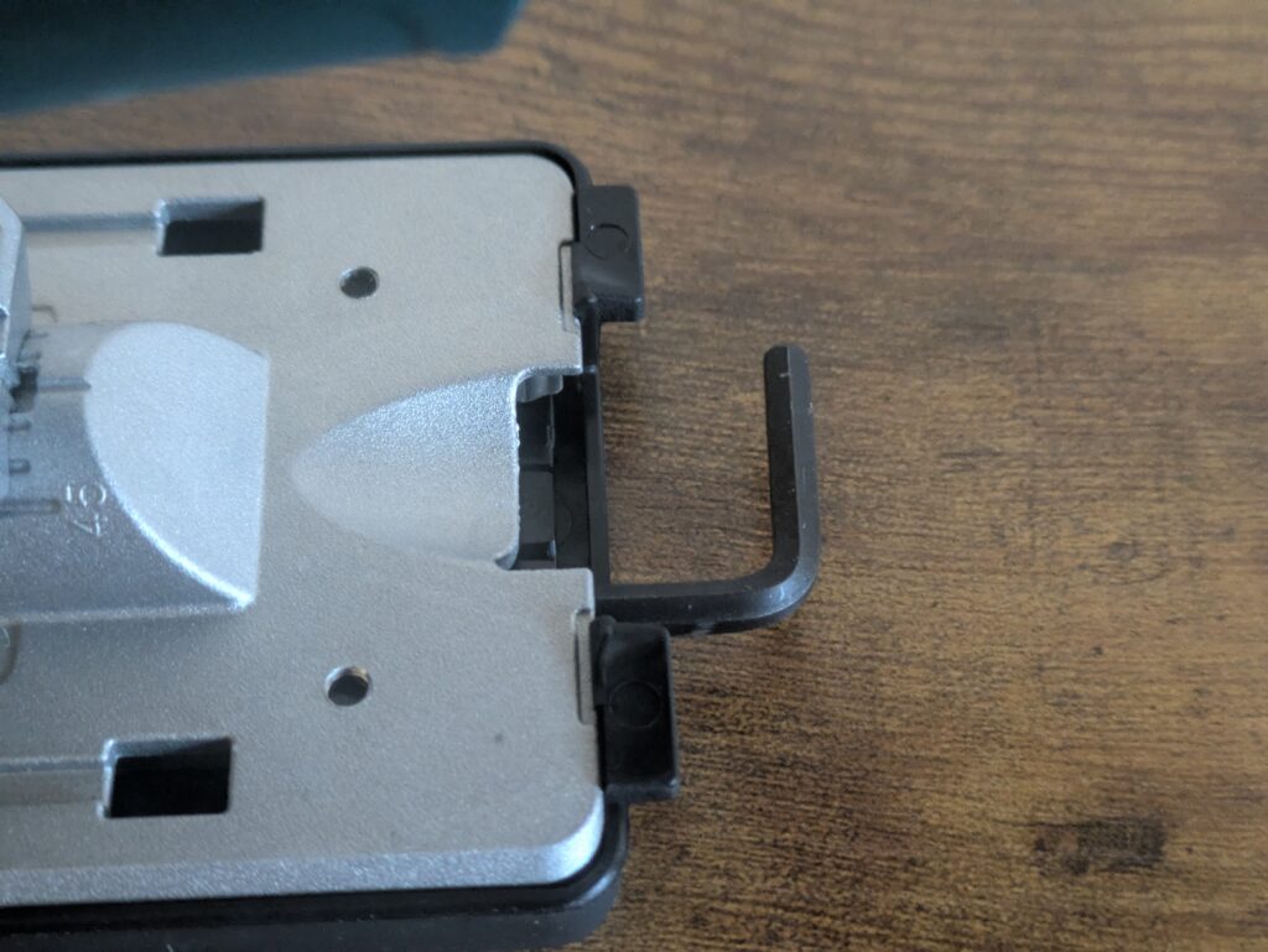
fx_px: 1869
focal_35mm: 51
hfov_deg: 37.5
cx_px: 634
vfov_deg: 28.6
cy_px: 476
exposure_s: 1/25
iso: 614
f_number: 1.89
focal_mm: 5.43
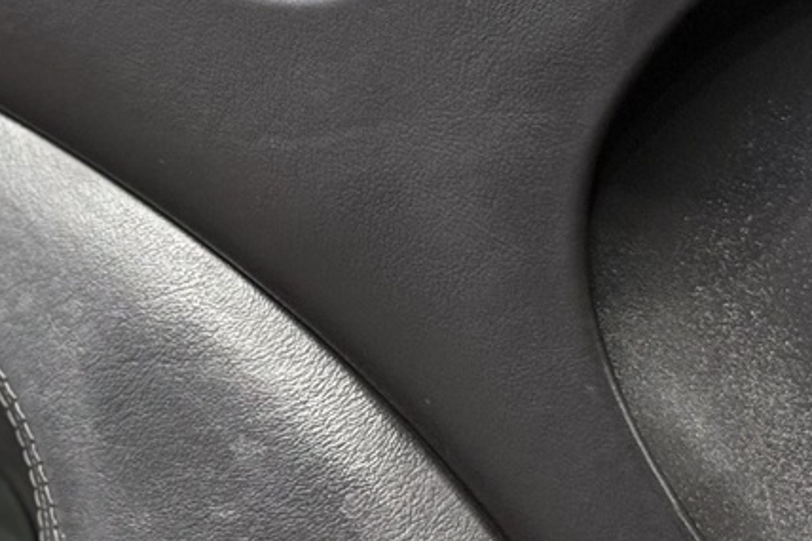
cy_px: -87
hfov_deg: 11.8
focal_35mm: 168
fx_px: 3788
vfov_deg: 8.1
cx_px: -345
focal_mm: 6.76
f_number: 1.78
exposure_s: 1/50
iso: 160
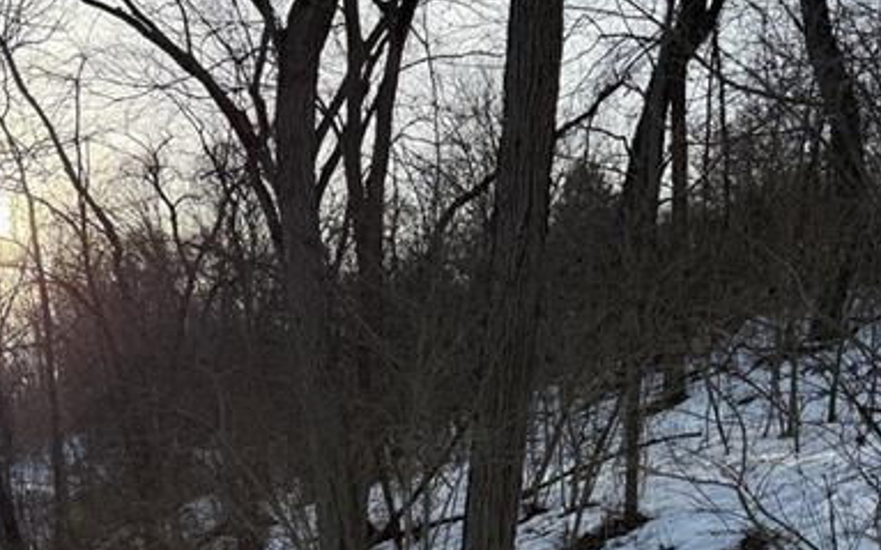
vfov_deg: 22.9
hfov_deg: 38.7
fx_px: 1224
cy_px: 686
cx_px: 232
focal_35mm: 51
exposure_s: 1/3279
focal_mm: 6.76
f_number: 1.78
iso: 100
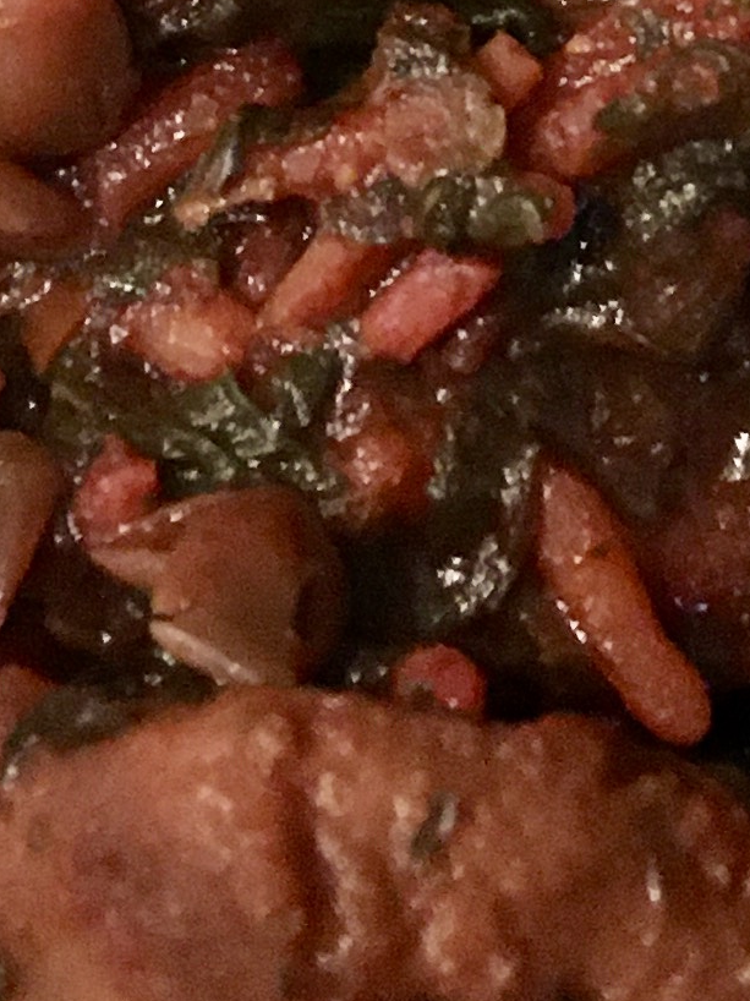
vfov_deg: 12.3
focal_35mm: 143
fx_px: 4133
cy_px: -970
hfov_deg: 10.3
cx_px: 690
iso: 200
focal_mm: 4.15
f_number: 2.2
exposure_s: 1/15
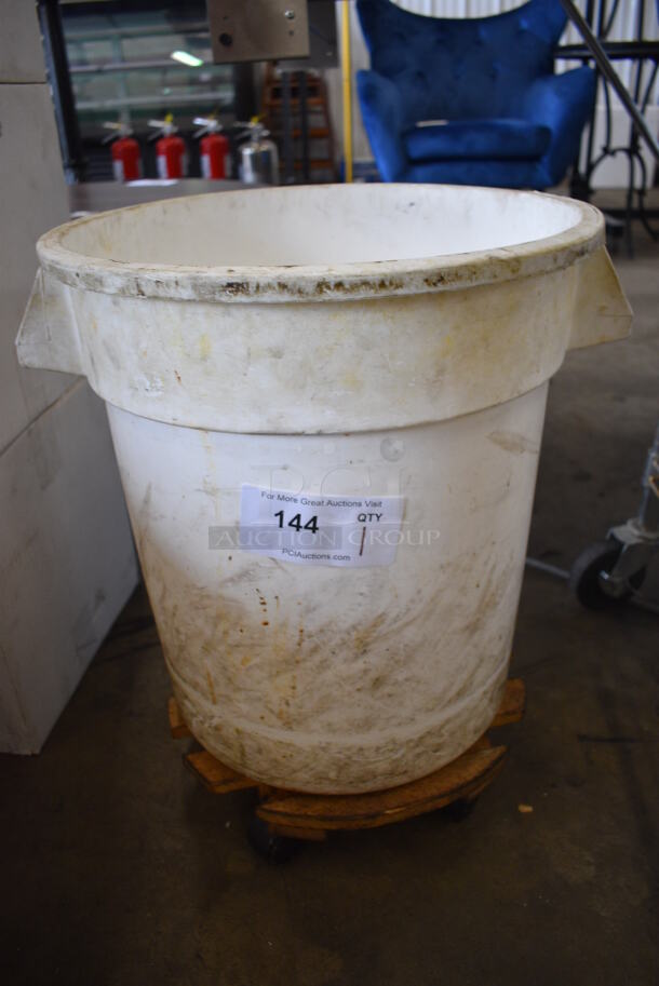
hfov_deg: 48.0
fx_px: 740
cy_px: 493
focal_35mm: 27
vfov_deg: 67.3
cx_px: 330
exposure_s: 1/160
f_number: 3.5
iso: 800
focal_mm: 18
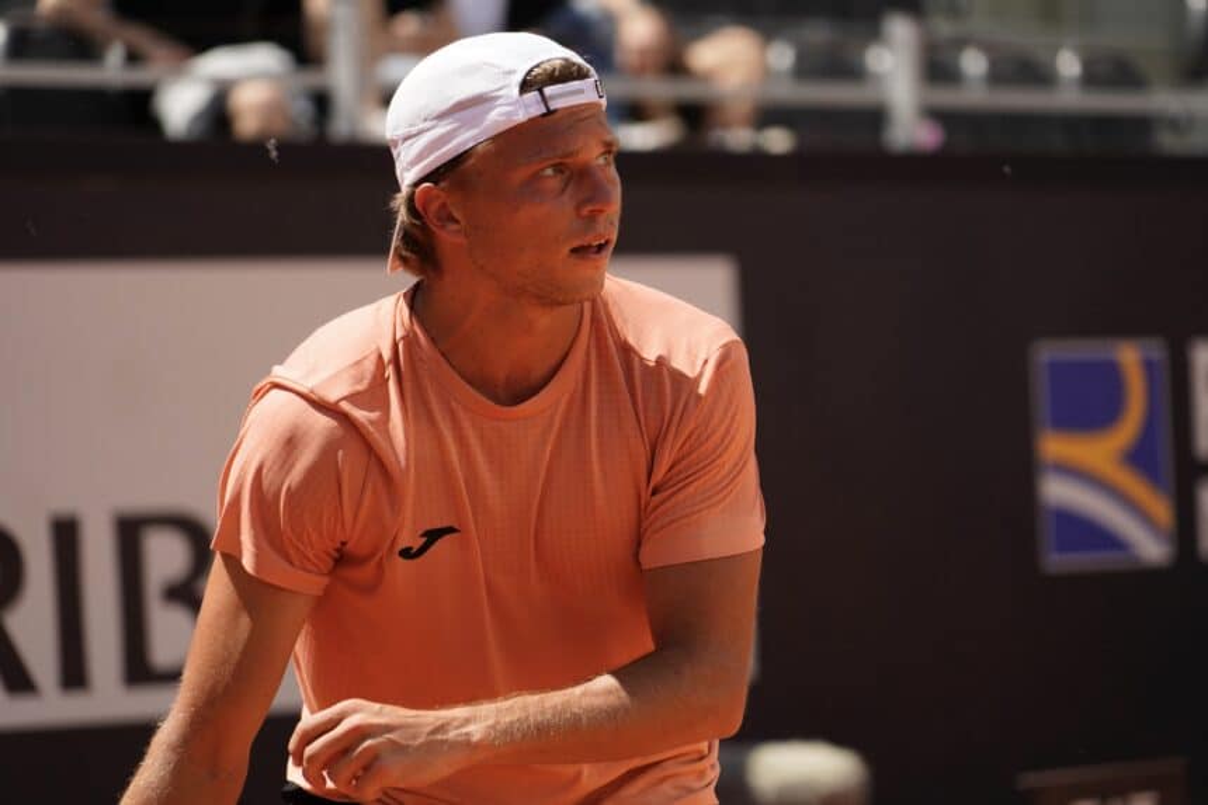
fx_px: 8051
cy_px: 402
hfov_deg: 8.6
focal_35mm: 240
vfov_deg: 5.7
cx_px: 604
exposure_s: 1/5000
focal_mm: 240
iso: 1600
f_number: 6.3
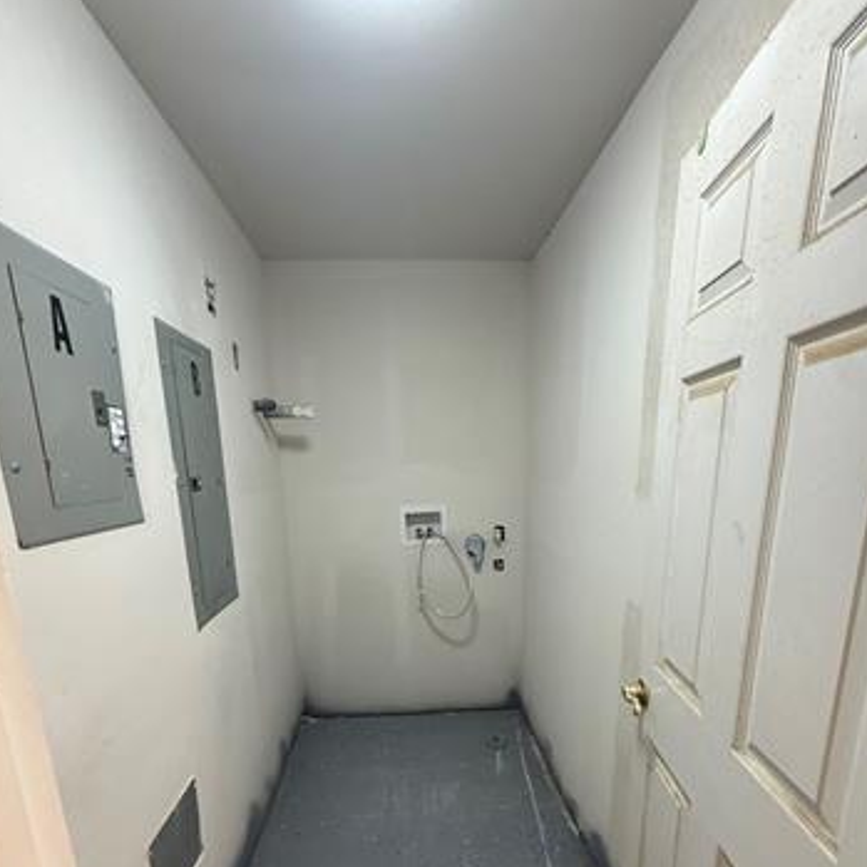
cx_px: 430
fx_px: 482
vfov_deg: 81.2
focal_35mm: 17
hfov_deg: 84.0
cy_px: 576
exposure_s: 1/120
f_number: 2.2
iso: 250
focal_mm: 2.22
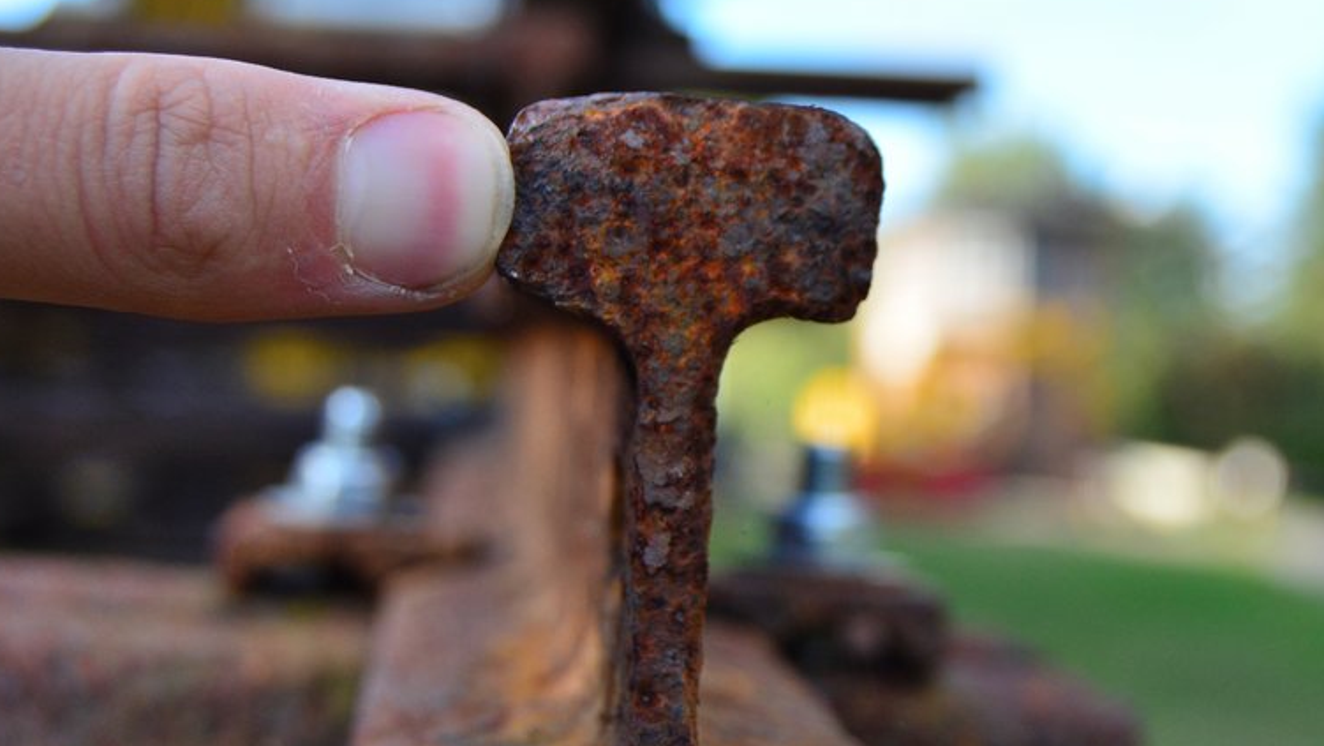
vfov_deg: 13.8
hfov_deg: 24.2
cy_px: 369
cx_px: 809
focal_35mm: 88
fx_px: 3085
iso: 500
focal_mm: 35
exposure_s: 1/640
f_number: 5.6
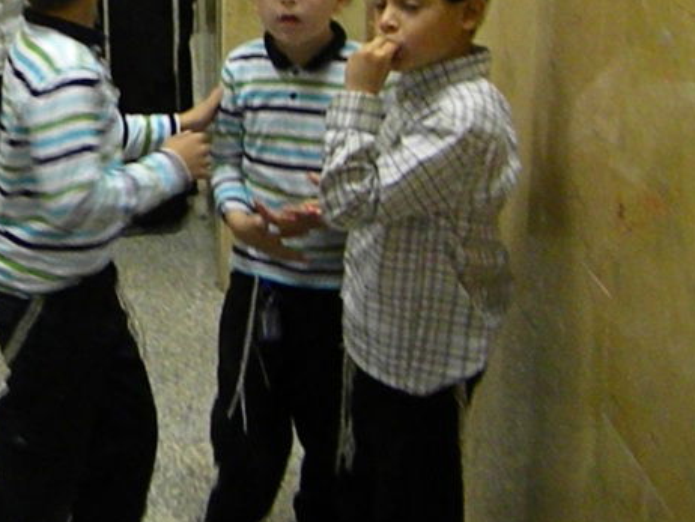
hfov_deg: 29.0
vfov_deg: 22.5
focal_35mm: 62
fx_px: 1245
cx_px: -18
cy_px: -38
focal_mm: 5
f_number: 3.5
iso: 1083
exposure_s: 1/61.2
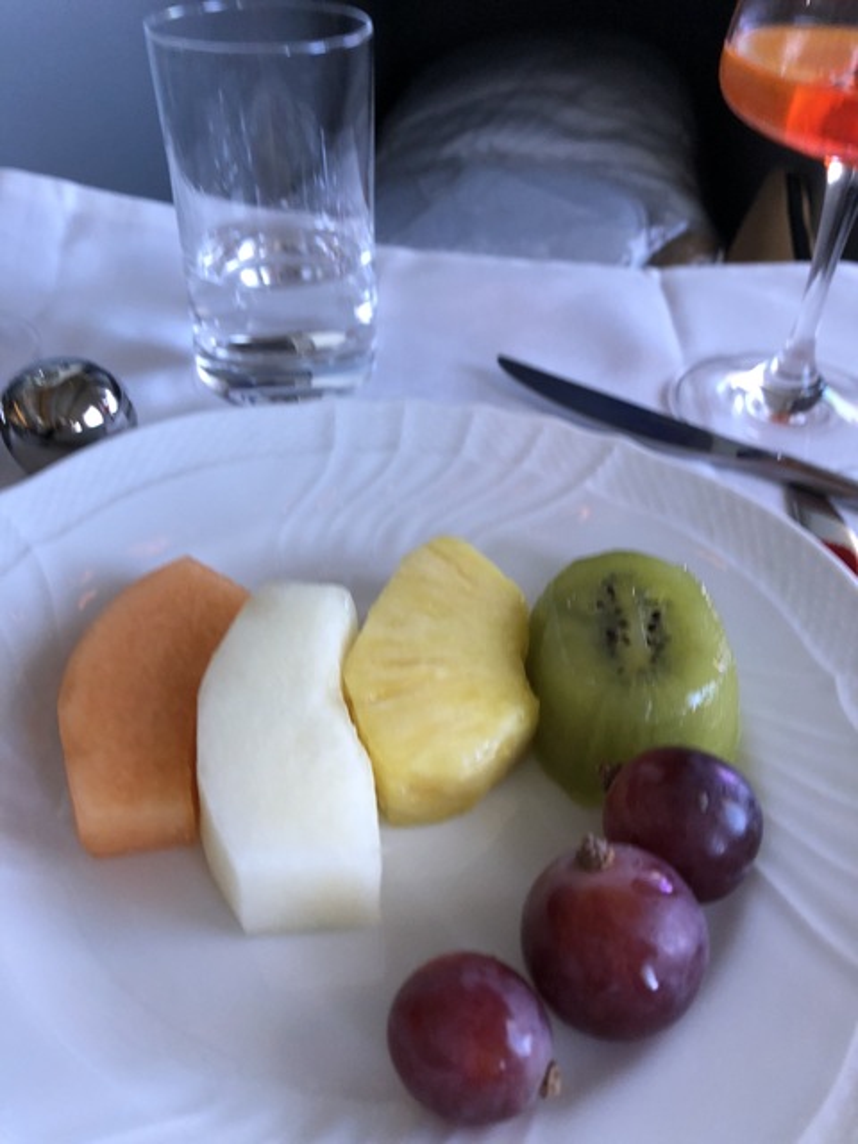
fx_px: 925
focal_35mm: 28
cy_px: 572
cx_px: 429
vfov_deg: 63.4
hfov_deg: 49.7
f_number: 1.8
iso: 40
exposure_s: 1/17
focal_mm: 3.99
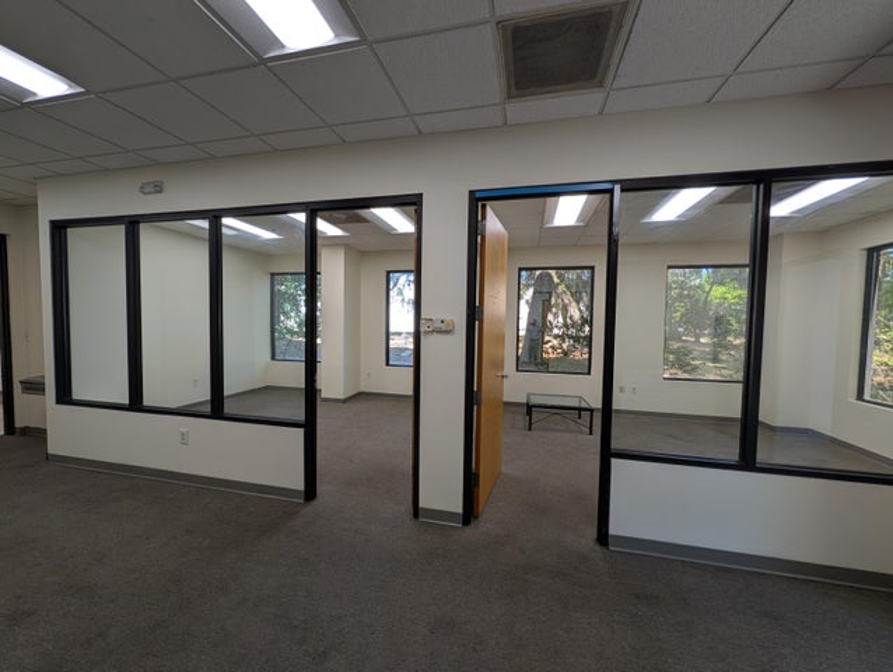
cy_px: 336
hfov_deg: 110.5
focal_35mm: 12
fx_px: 310
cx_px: 446
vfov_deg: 94.6
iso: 54
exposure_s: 1/120
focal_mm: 2.02
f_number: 1.7
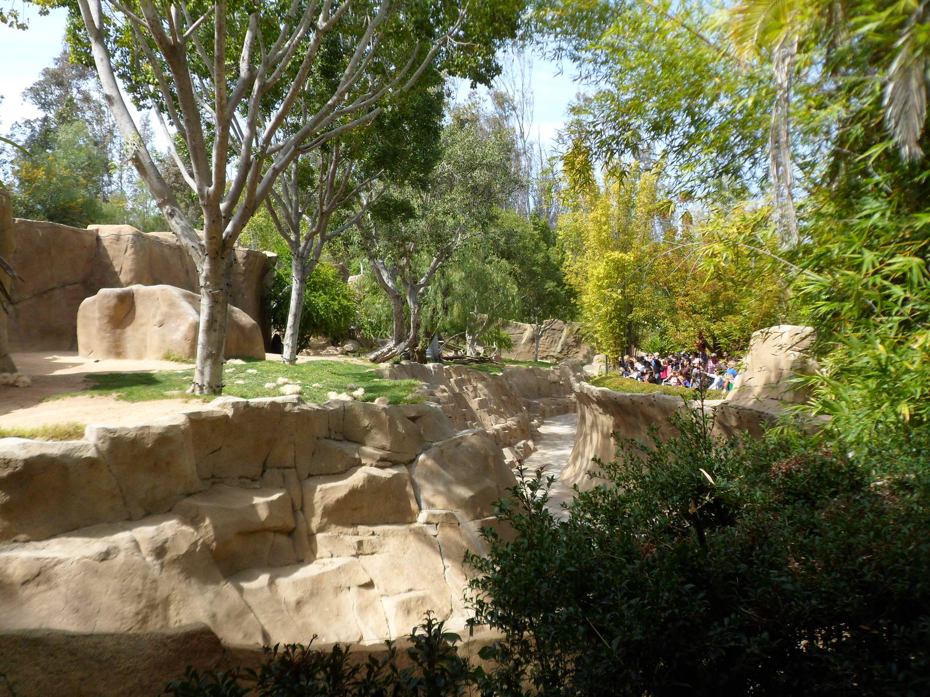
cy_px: 348
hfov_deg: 65.3
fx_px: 725
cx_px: 465
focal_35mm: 27
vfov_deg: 51.4
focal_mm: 4.9
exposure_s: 1/500
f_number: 3.3
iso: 80
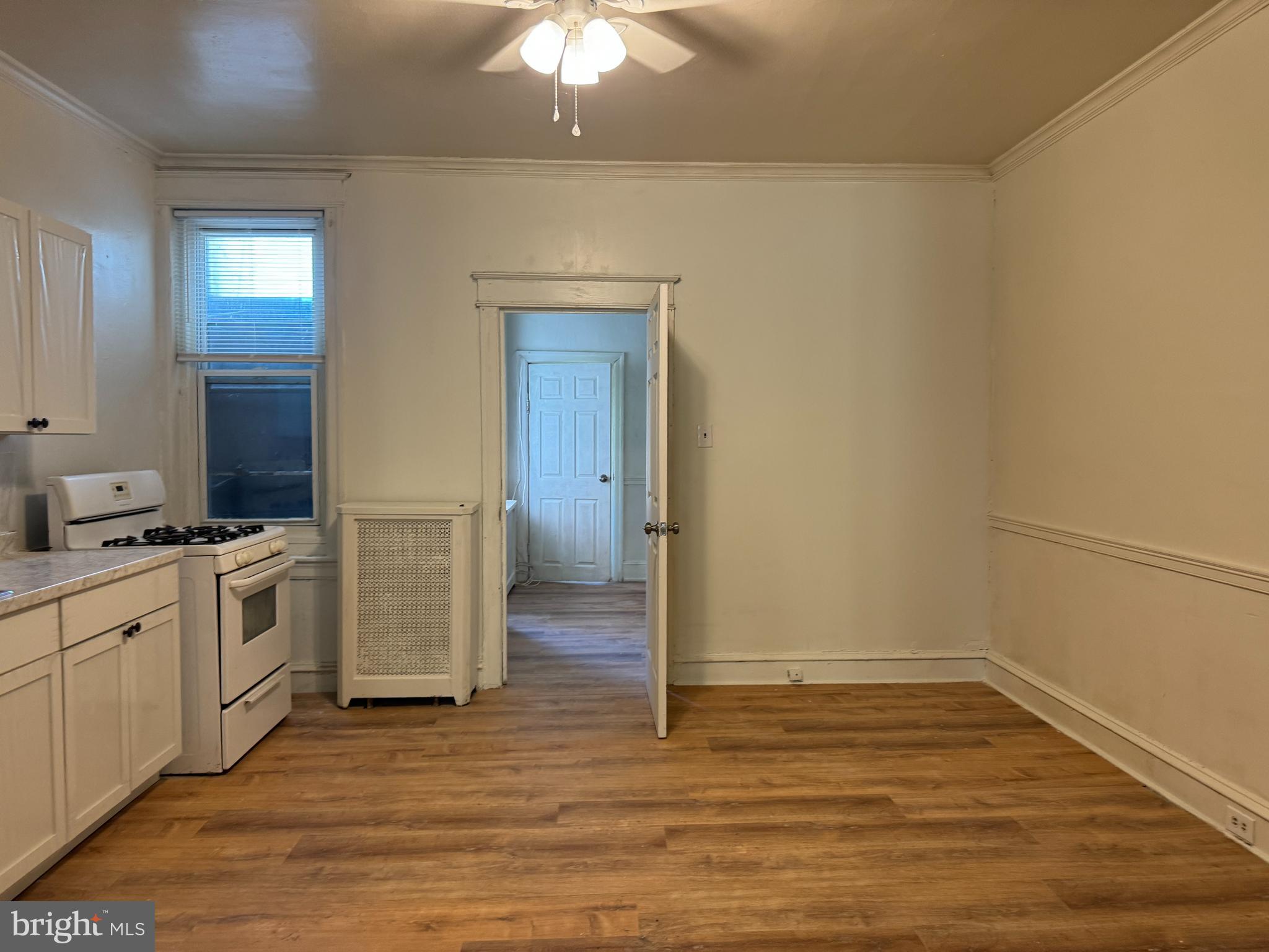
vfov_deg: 56.8
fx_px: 880
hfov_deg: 71.6
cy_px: 476
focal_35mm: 24
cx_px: 634
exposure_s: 1/60
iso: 200
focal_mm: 6.76
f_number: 1.78
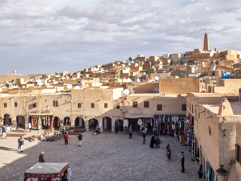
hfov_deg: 52.6
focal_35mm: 35
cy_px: 90
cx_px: 120
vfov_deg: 40.7
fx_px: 244
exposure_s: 1/640
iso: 80
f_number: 3.4
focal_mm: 6.2
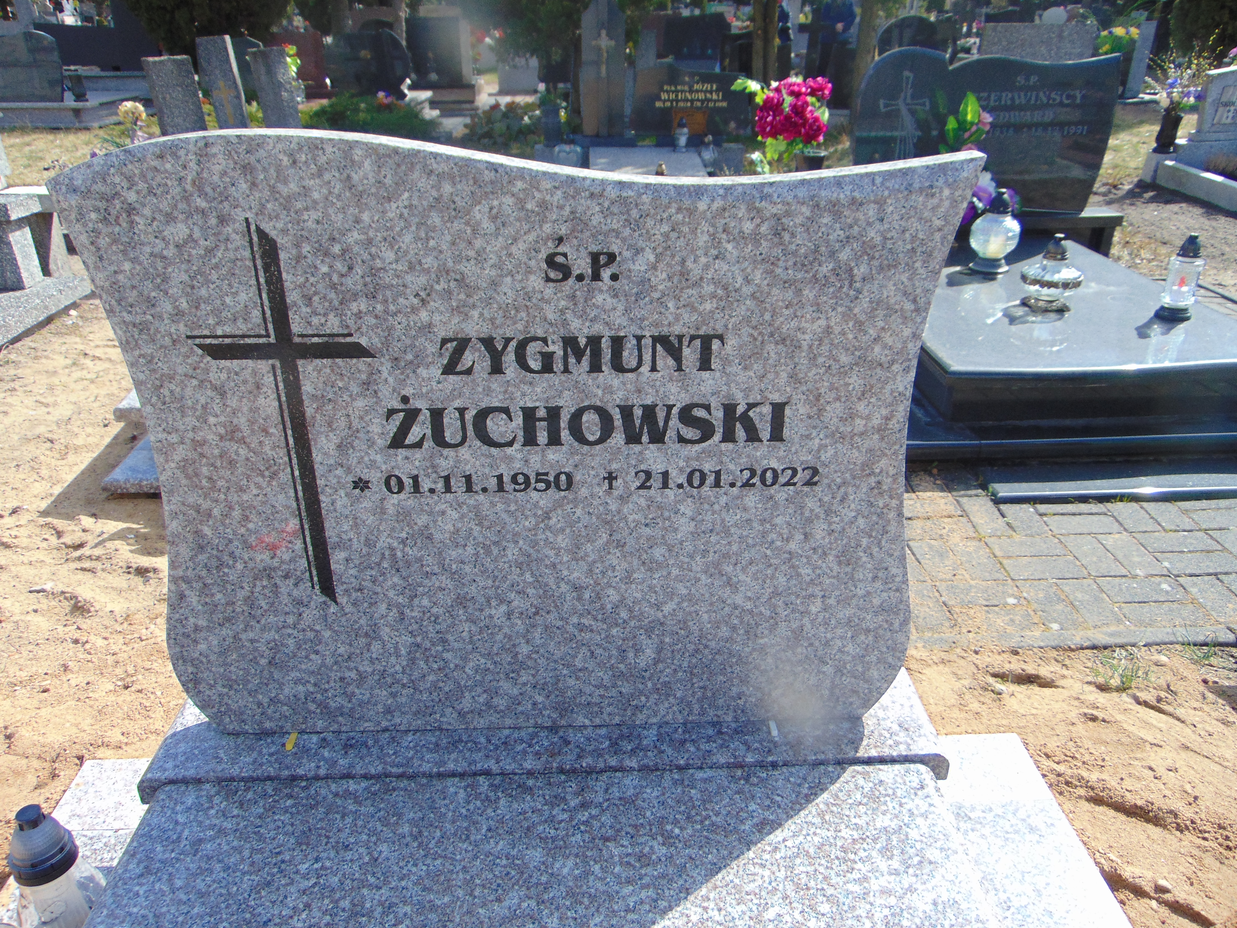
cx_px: 618
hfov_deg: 69.4
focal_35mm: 25
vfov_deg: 54.9
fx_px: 893
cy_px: 464
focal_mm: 4.5
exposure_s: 1/640
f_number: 3
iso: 80
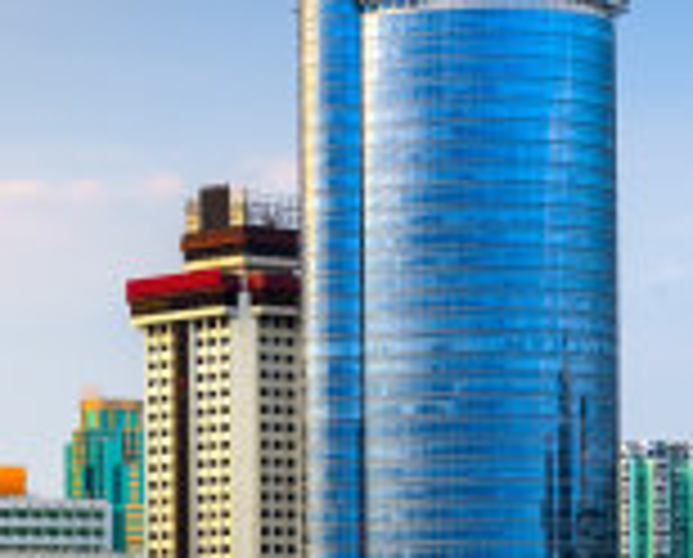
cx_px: -387
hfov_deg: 10.0
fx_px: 3825
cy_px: 306
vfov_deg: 8.3
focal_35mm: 186
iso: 100
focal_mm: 50
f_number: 11
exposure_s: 1/3
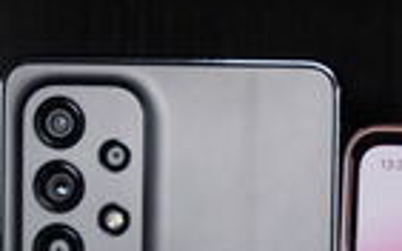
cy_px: 503
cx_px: 413
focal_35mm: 279
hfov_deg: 7.5
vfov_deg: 4.6
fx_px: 3055
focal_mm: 63
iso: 2500
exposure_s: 1/200
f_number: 7.1
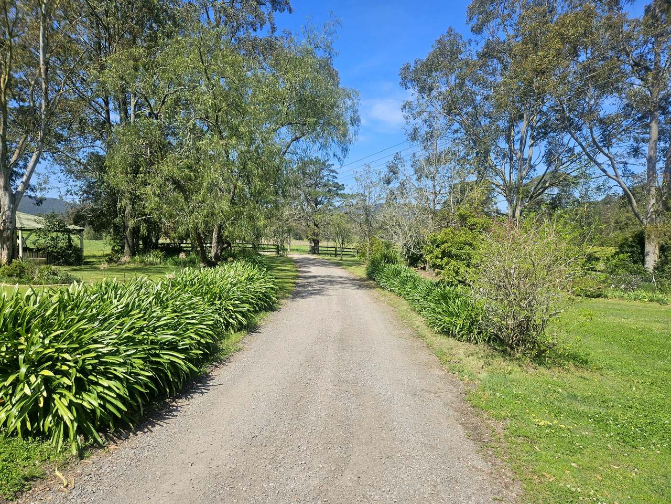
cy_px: 252
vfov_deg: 58.9
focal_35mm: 23
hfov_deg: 73.9
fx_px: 446
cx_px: 336
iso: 25
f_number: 1.8
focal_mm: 5.4
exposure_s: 1/2000
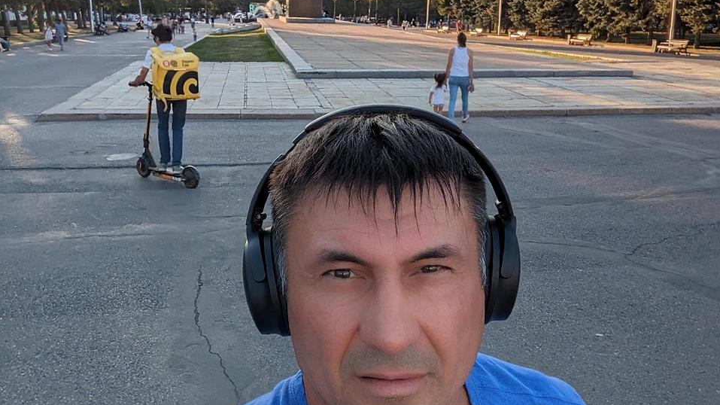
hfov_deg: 56.6
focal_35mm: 35
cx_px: 361
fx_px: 668
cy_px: 171
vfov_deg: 33.6
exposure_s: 1/1513
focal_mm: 2.51
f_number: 2
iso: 39
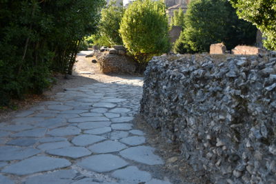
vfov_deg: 34.2
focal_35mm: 39
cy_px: 92
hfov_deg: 49.5
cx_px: 138
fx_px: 299
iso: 320
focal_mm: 26
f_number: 3.8
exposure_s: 1/800
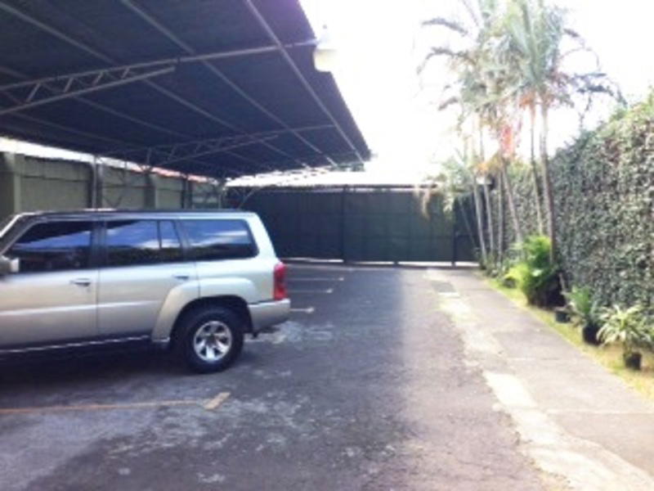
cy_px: 246
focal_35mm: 33
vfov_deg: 42.9
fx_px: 623
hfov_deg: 55.4
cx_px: 327
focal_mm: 4.12
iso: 50
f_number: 2.4
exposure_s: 1/328
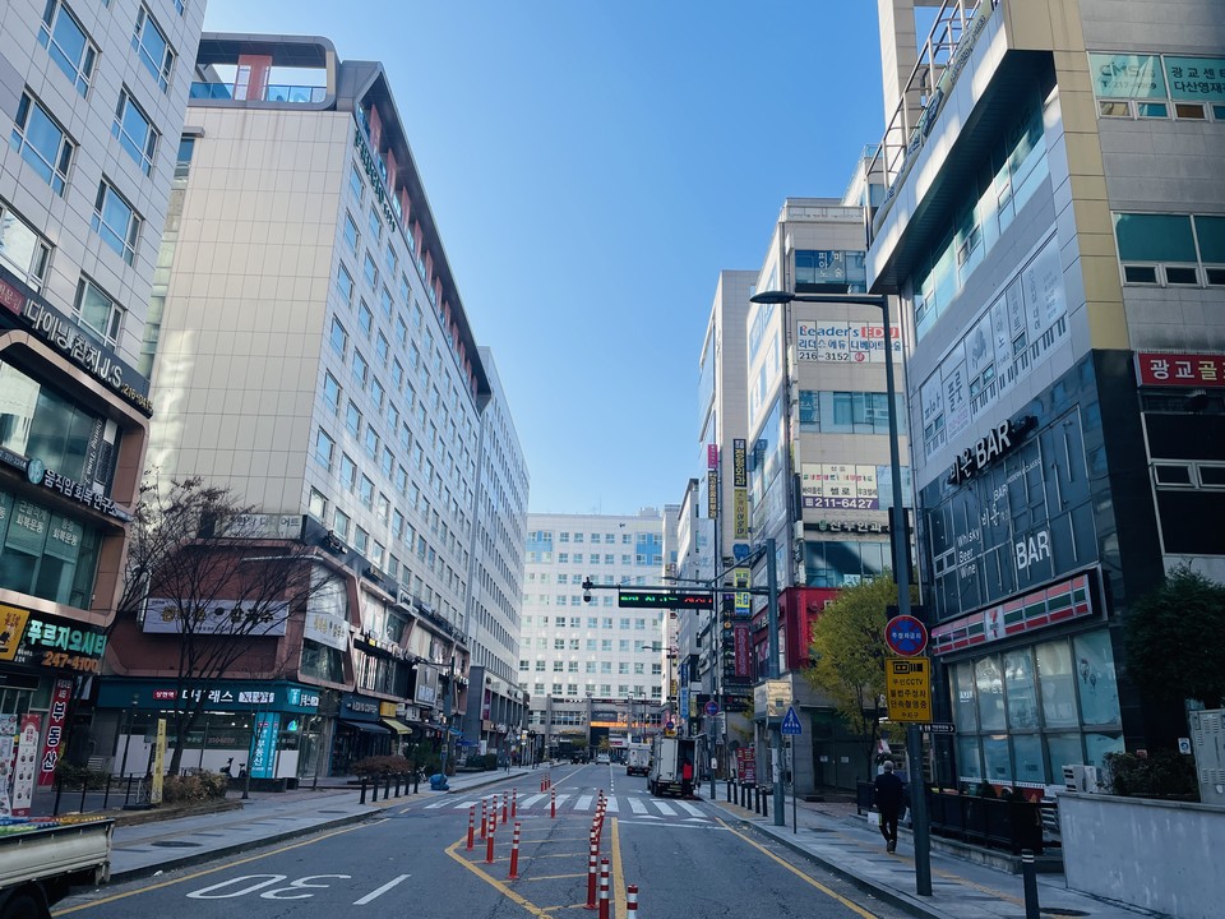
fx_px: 920
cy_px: 460
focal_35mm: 26
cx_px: 612
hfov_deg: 67.3
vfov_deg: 53.1
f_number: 1.6
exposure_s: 1/2564
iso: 32
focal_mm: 4.2
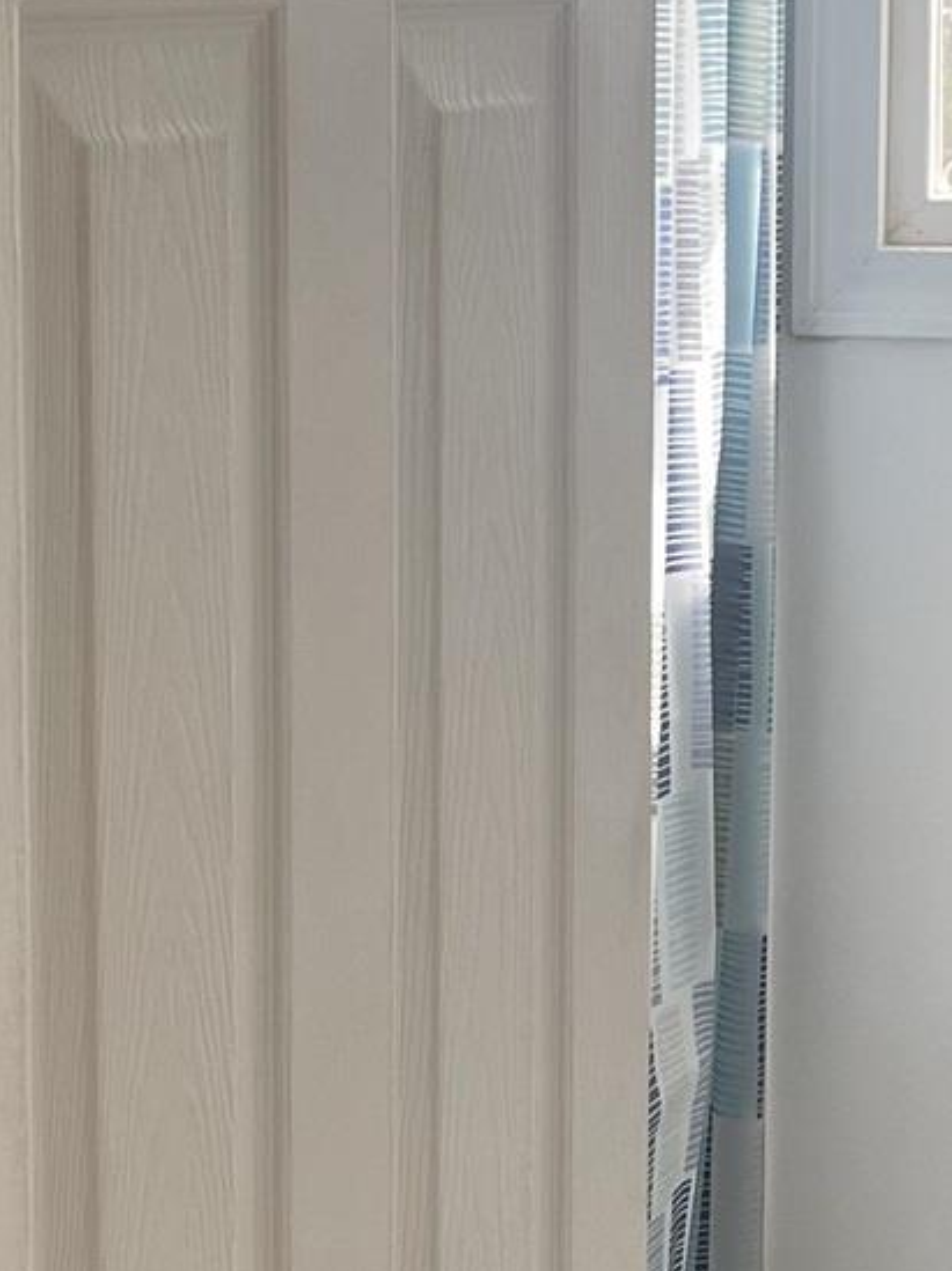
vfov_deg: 18.7
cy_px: 507
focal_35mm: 105
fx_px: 3855
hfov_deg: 13.8
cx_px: 1035
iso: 32
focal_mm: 5.1
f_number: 1.6
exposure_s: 1/223
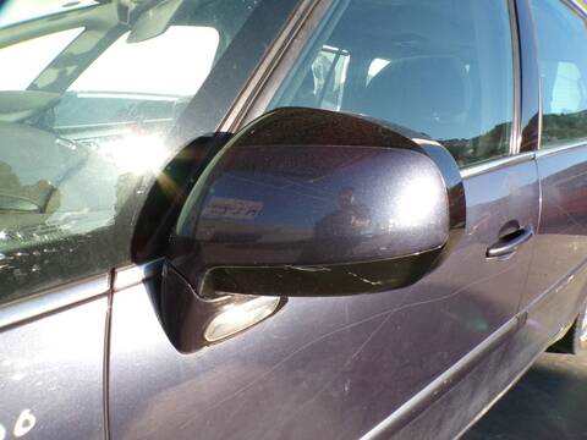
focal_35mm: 24
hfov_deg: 71.6
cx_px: 294
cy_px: 220
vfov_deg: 56.8
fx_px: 407
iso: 100
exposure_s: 1/140
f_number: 5.8
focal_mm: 4.3
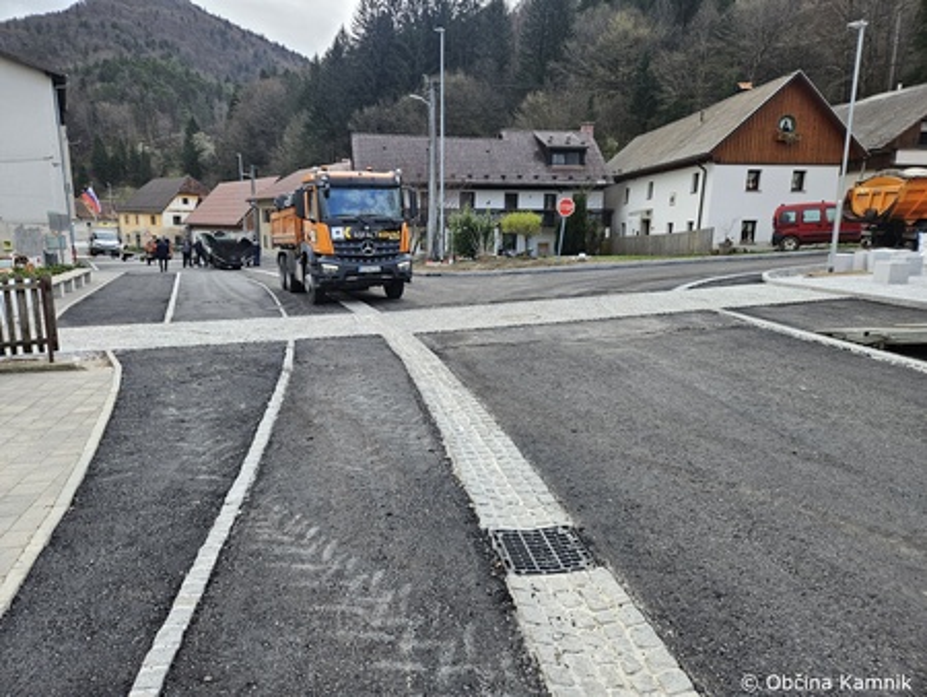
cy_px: 348
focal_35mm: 23
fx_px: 616
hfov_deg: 73.9
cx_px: 464
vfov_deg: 58.9
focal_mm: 5.4
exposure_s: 1/424
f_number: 1.8
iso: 40
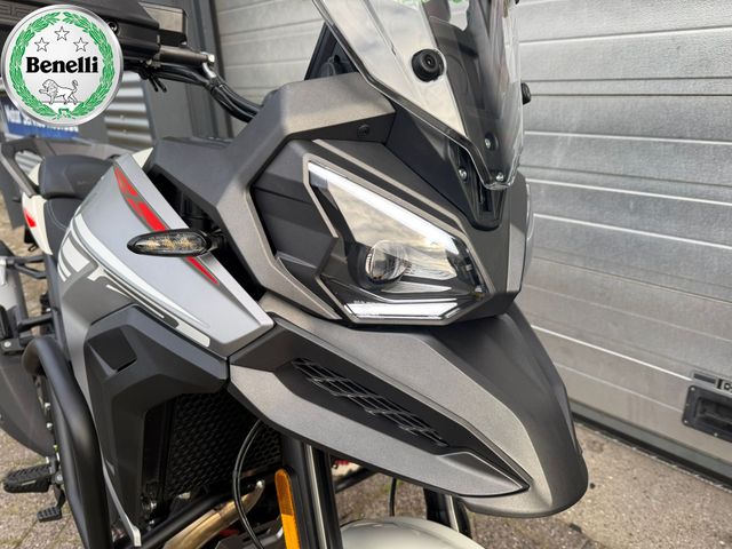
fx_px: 508
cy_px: 274
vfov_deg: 56.8
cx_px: 366
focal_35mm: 24
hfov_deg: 71.6
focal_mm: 6.76
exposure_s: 1/649
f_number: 1.78
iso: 80
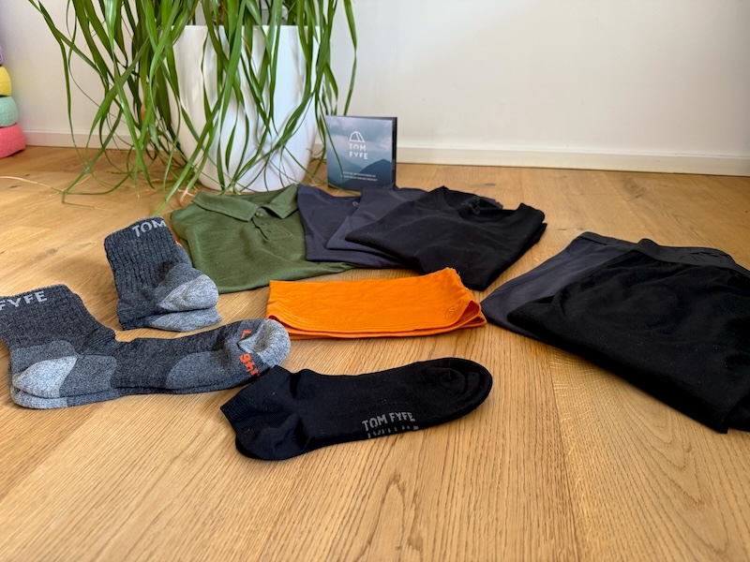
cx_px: 375
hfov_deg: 71.6
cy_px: 281
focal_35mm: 24
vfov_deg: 56.8
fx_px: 520
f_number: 1.78
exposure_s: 1/60
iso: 250
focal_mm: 6.76
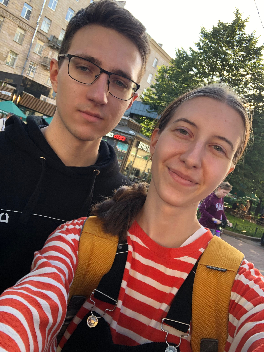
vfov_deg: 56.8
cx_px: 132
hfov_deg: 44.2
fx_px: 325
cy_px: 176
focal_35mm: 32
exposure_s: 1/120
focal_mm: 2.87
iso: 40
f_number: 2.2
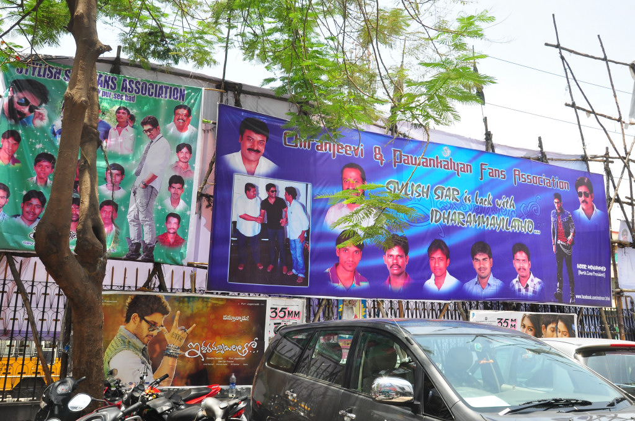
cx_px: 318
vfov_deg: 41.6
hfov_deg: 59.6
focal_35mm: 32
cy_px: 210
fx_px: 555
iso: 200
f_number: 10
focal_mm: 21
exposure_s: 1/125
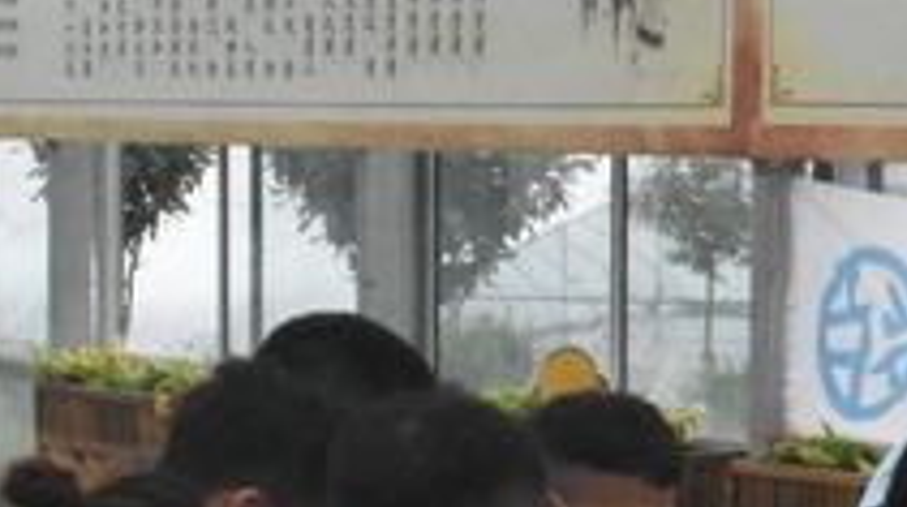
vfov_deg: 6.7
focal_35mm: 179
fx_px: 4299
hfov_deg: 11.4
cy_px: 739
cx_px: 1479
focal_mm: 24
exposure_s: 1/640
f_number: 13
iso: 6400
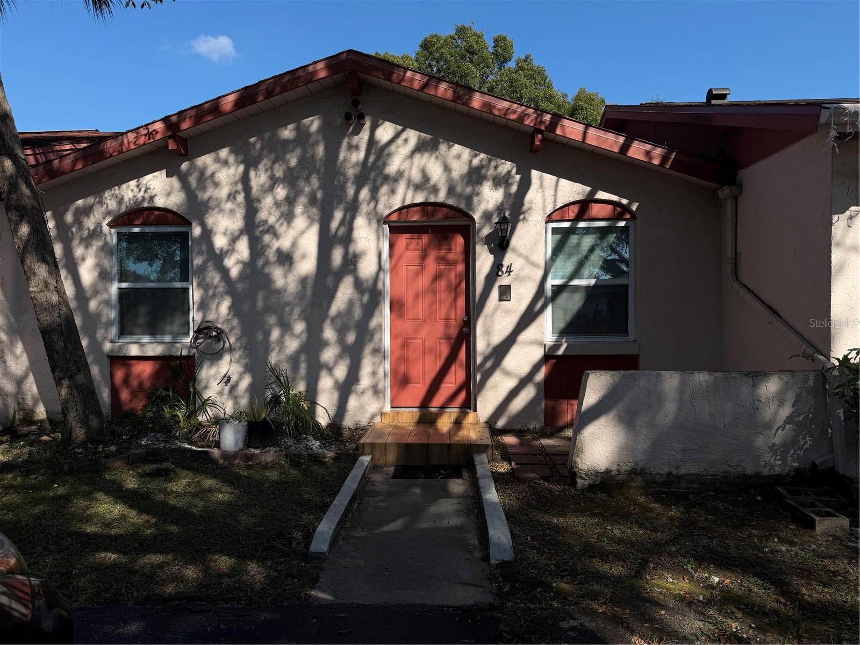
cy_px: 322
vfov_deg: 56.8
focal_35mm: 24
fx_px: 596
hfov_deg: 71.6
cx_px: 430
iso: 80
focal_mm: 6.76
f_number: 1.78
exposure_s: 1/6711
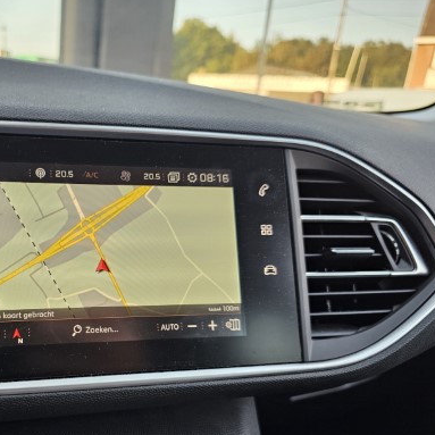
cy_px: 259
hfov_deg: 45.9
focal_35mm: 34
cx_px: 85
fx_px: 483
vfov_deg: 48.2
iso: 125
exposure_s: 1/190
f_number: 1.7
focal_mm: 6.3
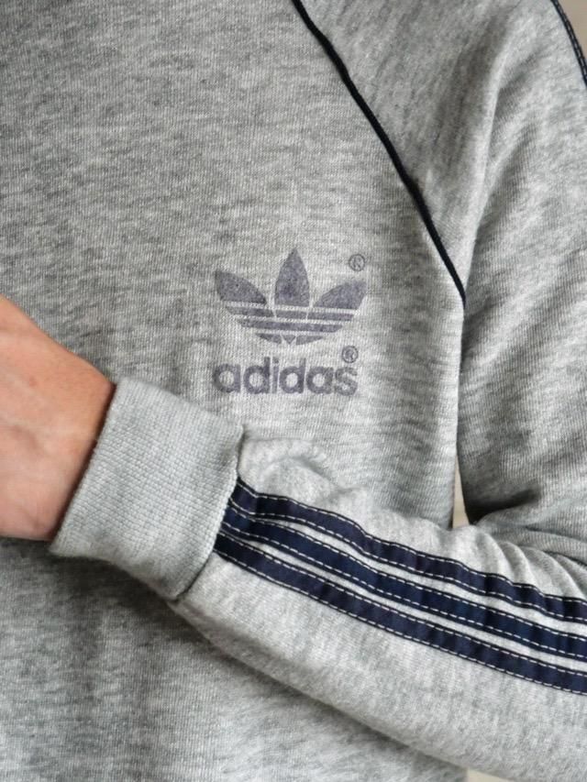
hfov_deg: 17.6
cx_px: 294
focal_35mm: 84
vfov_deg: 23.3
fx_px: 1899
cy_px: 391
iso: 2000
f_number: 3.9
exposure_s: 1/100
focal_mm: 42
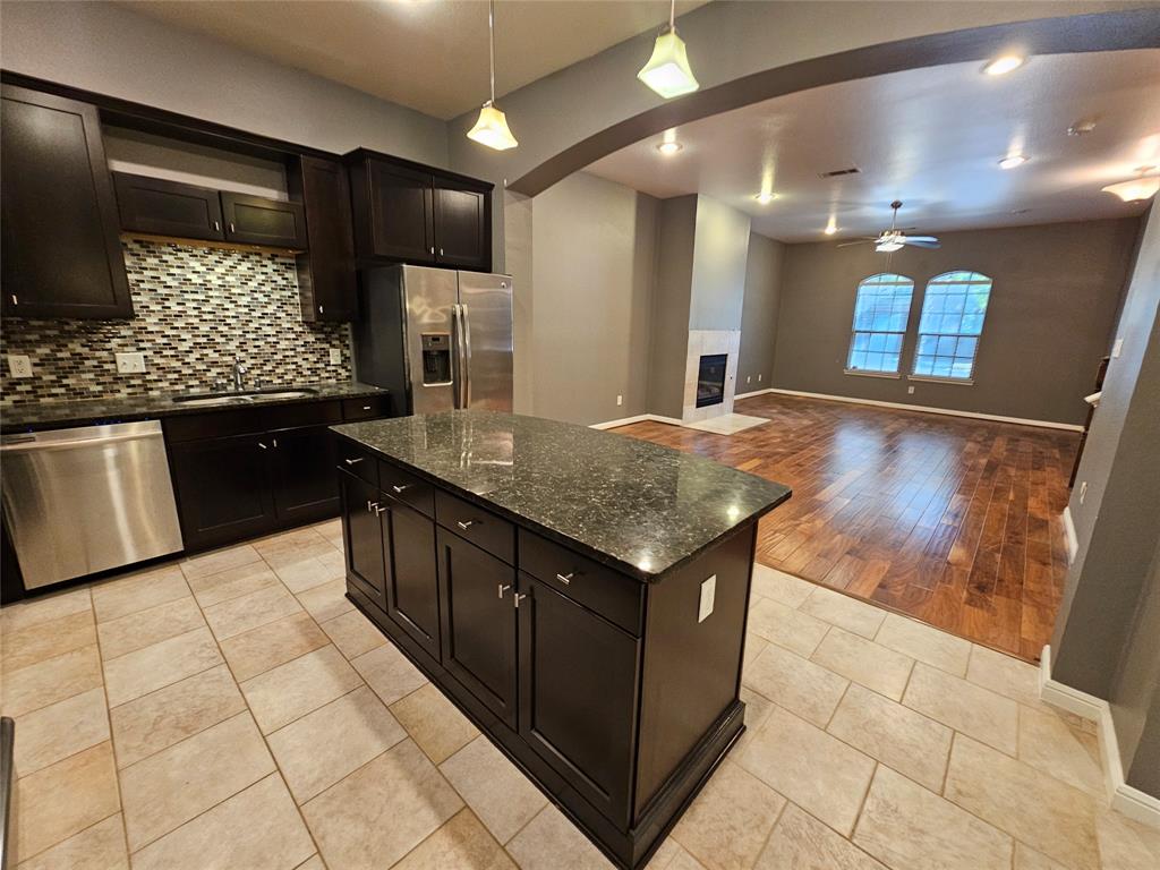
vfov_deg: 89.9
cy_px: 435
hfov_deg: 106.2
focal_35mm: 13
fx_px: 436
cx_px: 580
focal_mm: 2.2
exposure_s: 1/30
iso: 400
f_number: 2.2
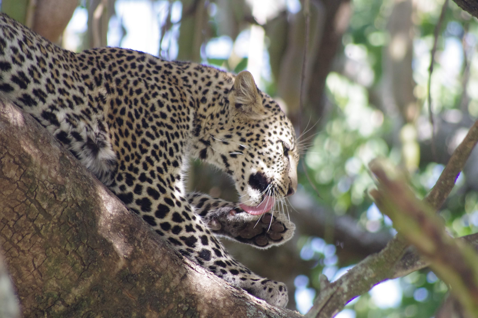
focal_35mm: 450
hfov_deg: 4.6
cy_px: 159
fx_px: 5968
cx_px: 239
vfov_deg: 3.0
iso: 1600
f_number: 5.6
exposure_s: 1/320
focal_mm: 300
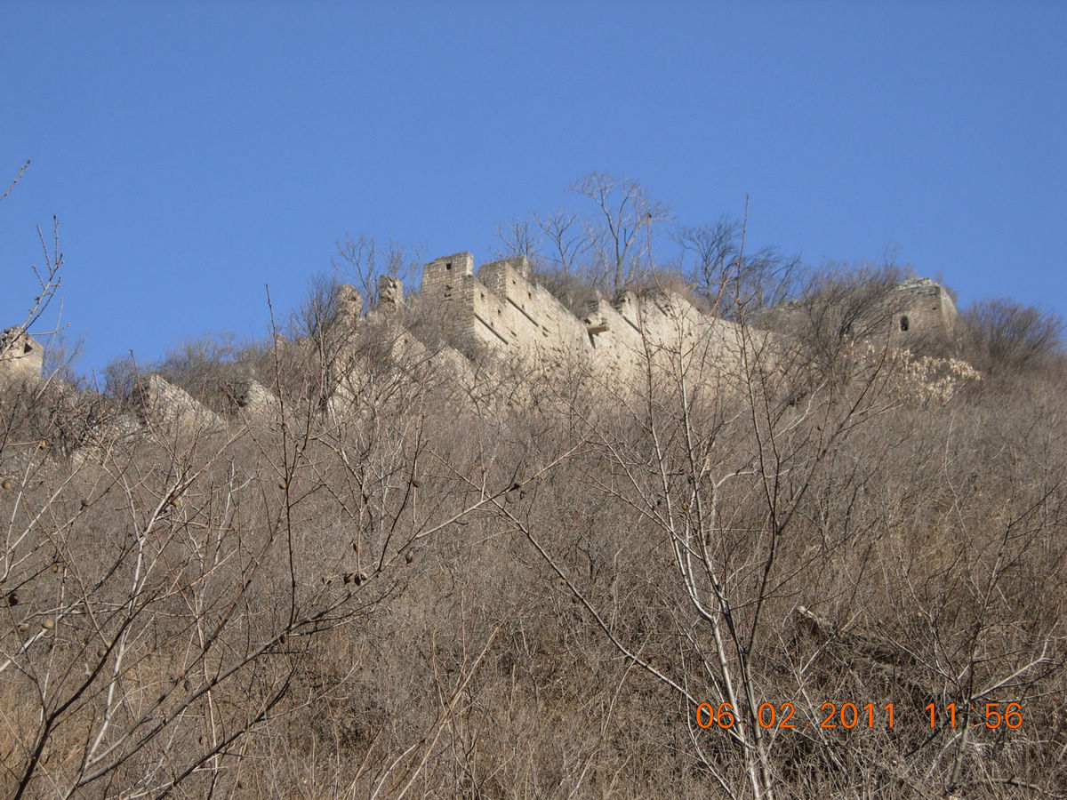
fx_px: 2743
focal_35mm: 89
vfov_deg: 16.6
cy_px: 400
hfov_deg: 22.0
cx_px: 534
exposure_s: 1/332
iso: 50
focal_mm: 18.6
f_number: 5.3
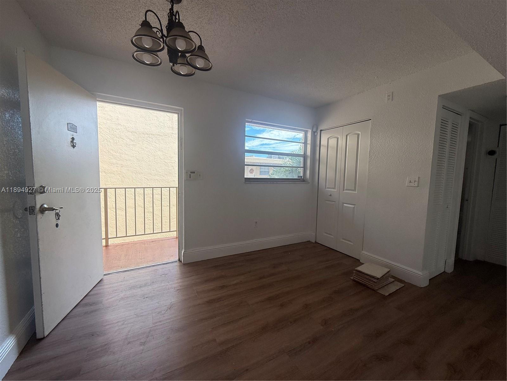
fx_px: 205
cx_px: 254
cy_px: 190
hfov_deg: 102.1
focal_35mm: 14
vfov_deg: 85.7
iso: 50
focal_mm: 2.22
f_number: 2.2
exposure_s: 1/277
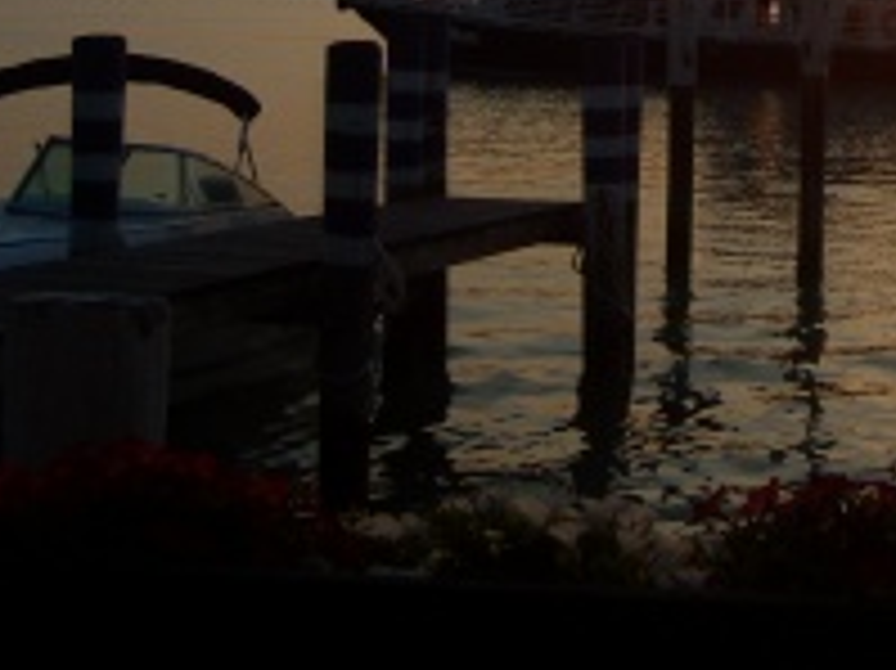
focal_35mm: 88
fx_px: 2276
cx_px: 837
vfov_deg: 16.2
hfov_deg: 21.7
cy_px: -83
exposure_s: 1/337
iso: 64
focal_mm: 5.7
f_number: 5.6
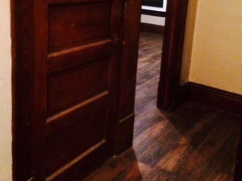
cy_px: 48
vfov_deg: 29.8
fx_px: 336
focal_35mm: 48
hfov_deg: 39.6
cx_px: 114
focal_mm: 4.12
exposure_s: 1/15
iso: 500
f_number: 2.2
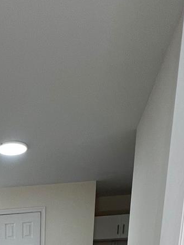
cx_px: -16
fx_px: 319
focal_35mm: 45
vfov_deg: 27.3
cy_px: 377
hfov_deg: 29.2
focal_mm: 1.57
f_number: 1.8
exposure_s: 1/120
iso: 100
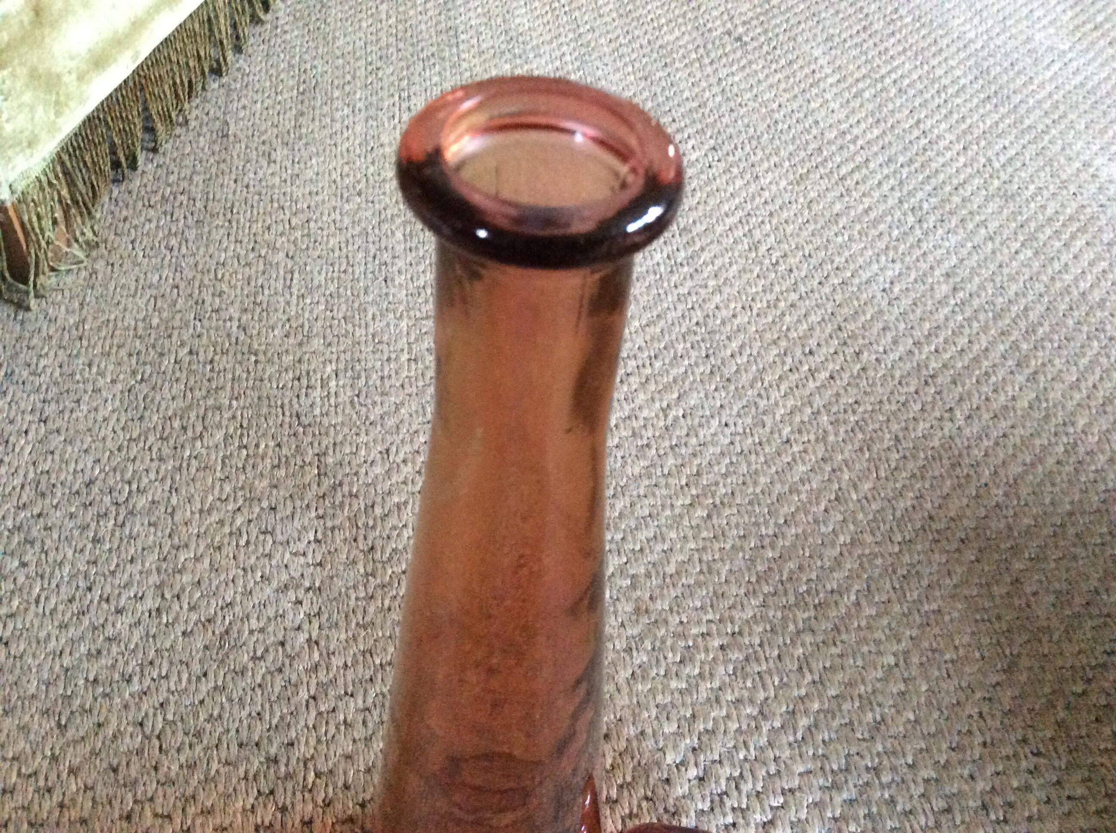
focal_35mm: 32
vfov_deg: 44.1
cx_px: 558
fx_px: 1030
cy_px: 416
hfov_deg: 56.9
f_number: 2.4
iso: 400
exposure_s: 1/17
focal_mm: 3.3
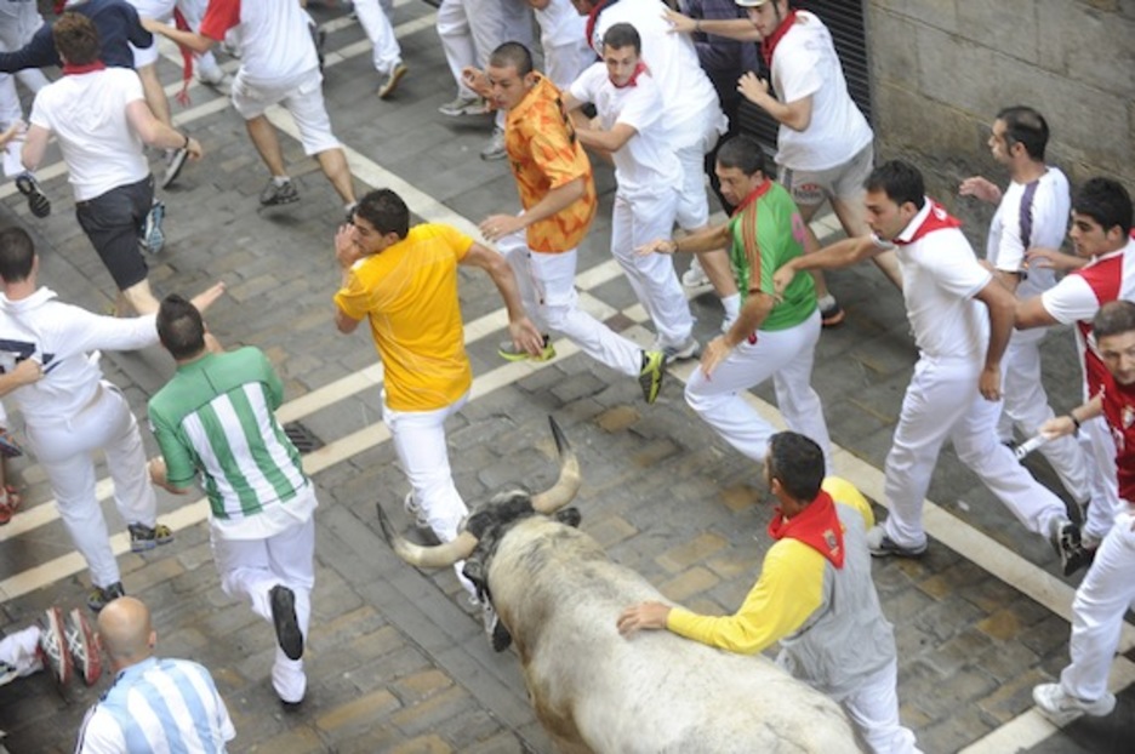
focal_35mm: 140
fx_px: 4409
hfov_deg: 14.7
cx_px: 568
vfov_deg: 9.8
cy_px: 377
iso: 3200
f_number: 3.2
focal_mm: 140
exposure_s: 1/500
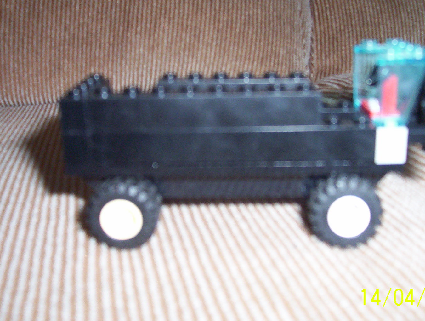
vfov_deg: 28.1
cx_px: 241
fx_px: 640
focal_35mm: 52
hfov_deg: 36.7
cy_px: 151
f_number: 2.73
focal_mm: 5.77
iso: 140
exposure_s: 1/60
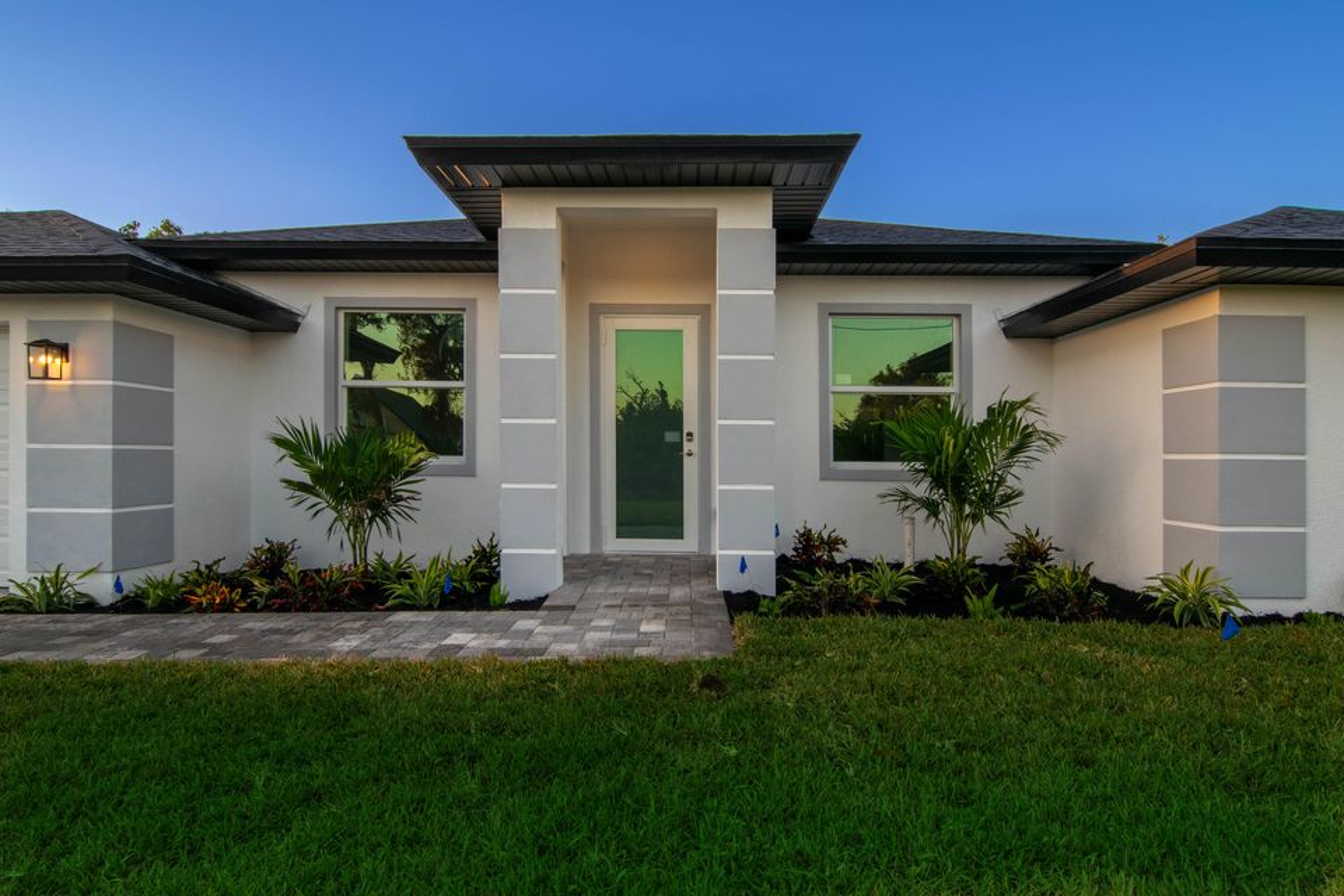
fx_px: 728
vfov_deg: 63.2
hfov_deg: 85.4
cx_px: 672
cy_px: 448
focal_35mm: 20
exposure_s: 1/125
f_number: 11
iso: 100
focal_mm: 13
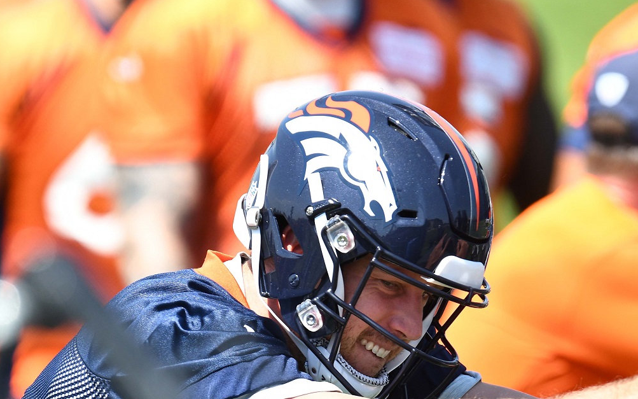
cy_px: 290
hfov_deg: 2.2
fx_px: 16658
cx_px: 354
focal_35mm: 958
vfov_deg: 1.4
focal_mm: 400
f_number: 4.5
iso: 400
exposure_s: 1/2000
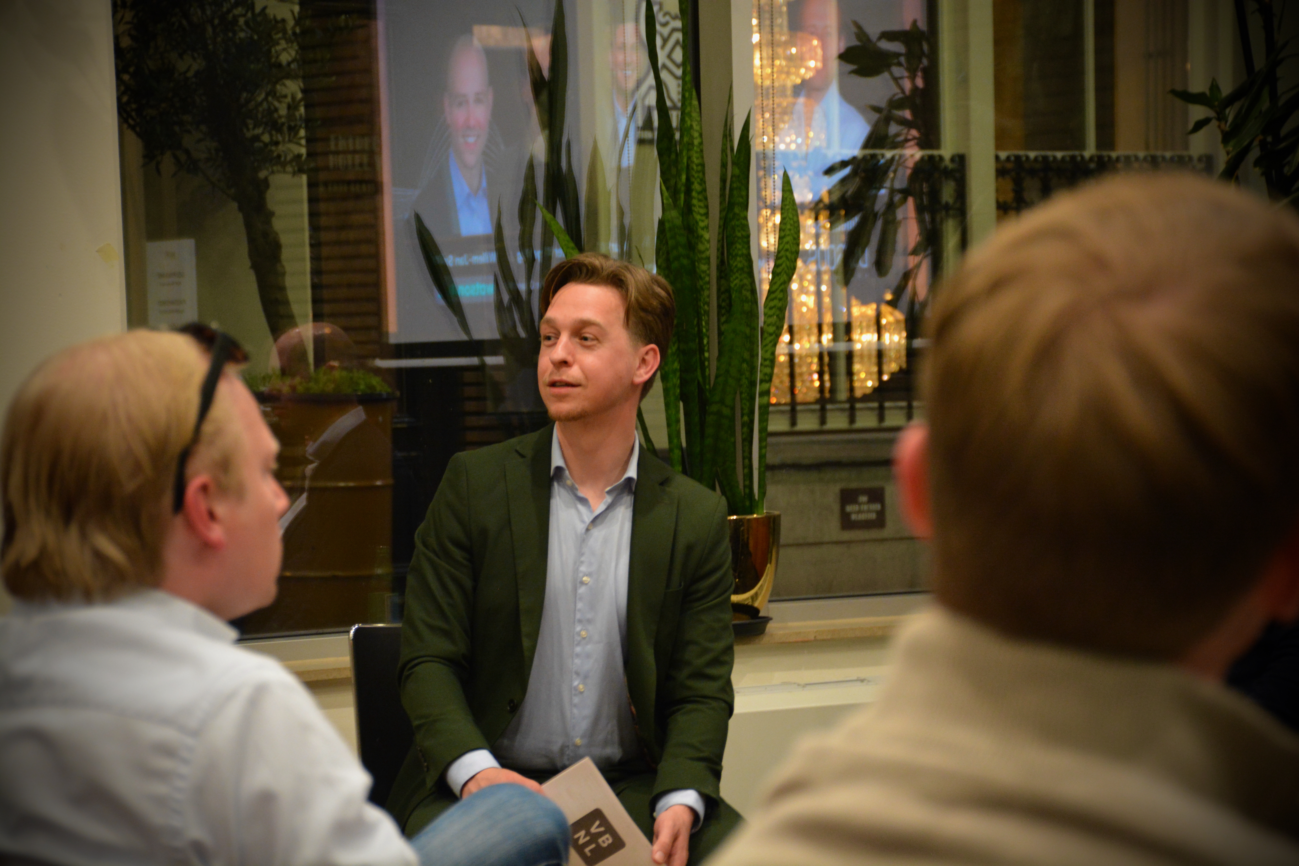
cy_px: 433
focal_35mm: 99
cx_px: 650
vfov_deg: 13.8
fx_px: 3572
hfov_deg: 20.6
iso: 2200
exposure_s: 1/30
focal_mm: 66
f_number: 5
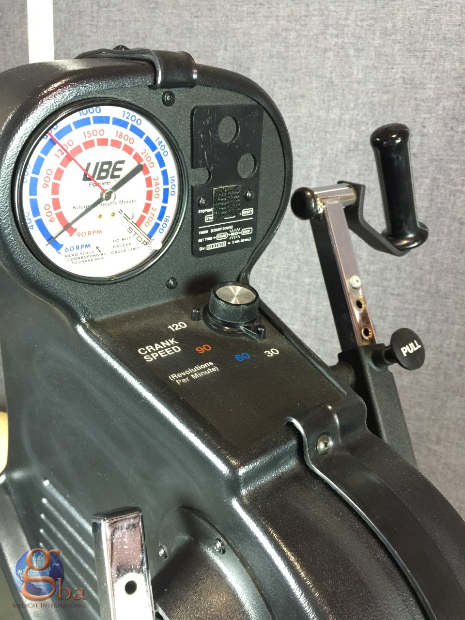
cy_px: 310
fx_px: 519
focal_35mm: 29
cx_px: 232
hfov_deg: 48.2
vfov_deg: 61.7
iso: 125
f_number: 2.2
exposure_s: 1/10
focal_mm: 4.15
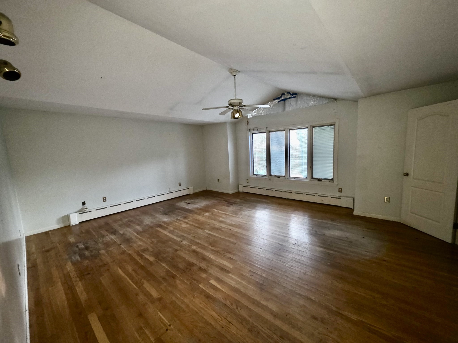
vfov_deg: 89.9
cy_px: 172
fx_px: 172
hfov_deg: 106.2
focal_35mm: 13
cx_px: 229
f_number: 1.9
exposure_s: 1/40
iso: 250
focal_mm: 2.2
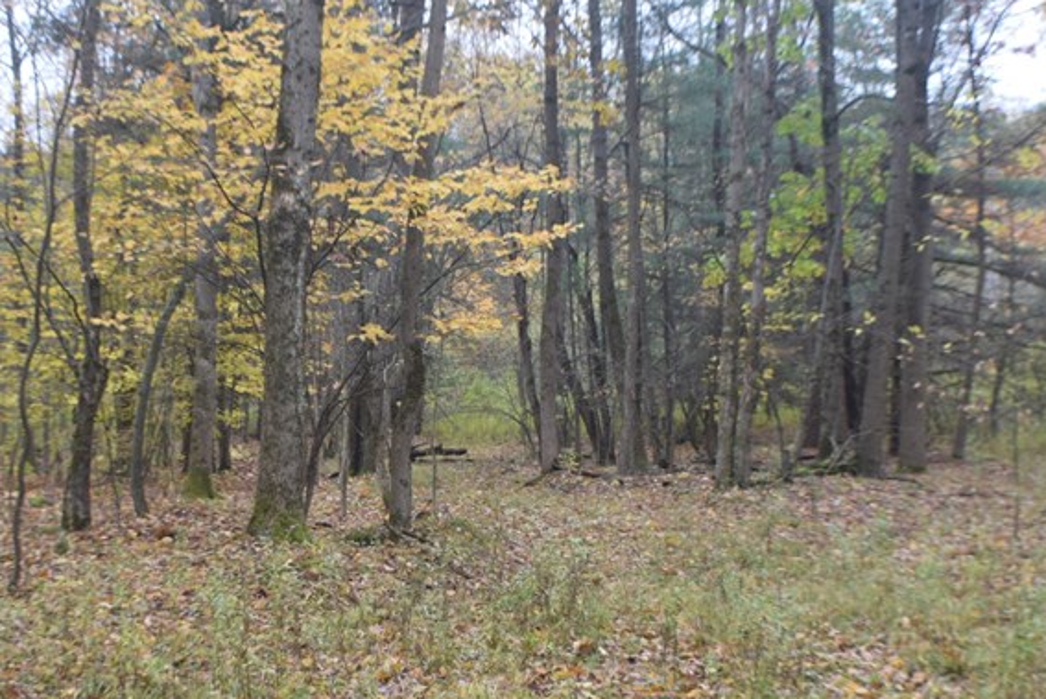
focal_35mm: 86
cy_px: 456
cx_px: 498
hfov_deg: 23.6
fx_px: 2501
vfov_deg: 15.9
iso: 400
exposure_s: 1/125
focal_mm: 30
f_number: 5.6
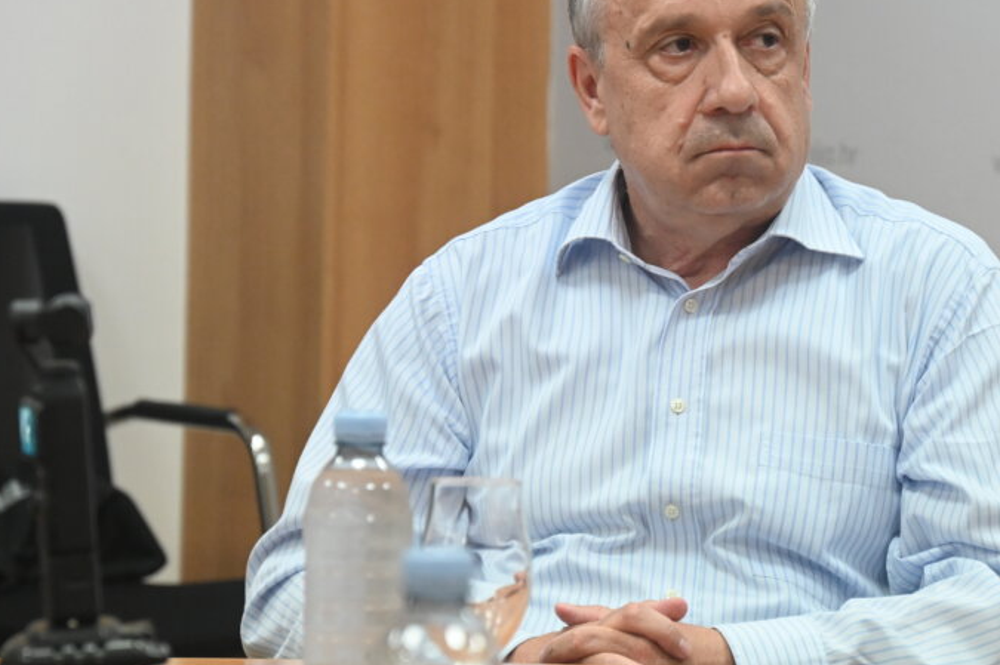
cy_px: 307
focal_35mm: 182
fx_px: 5052
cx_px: 717
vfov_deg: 7.5
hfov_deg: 11.3
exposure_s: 1/125
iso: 4000
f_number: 6.3
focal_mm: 120
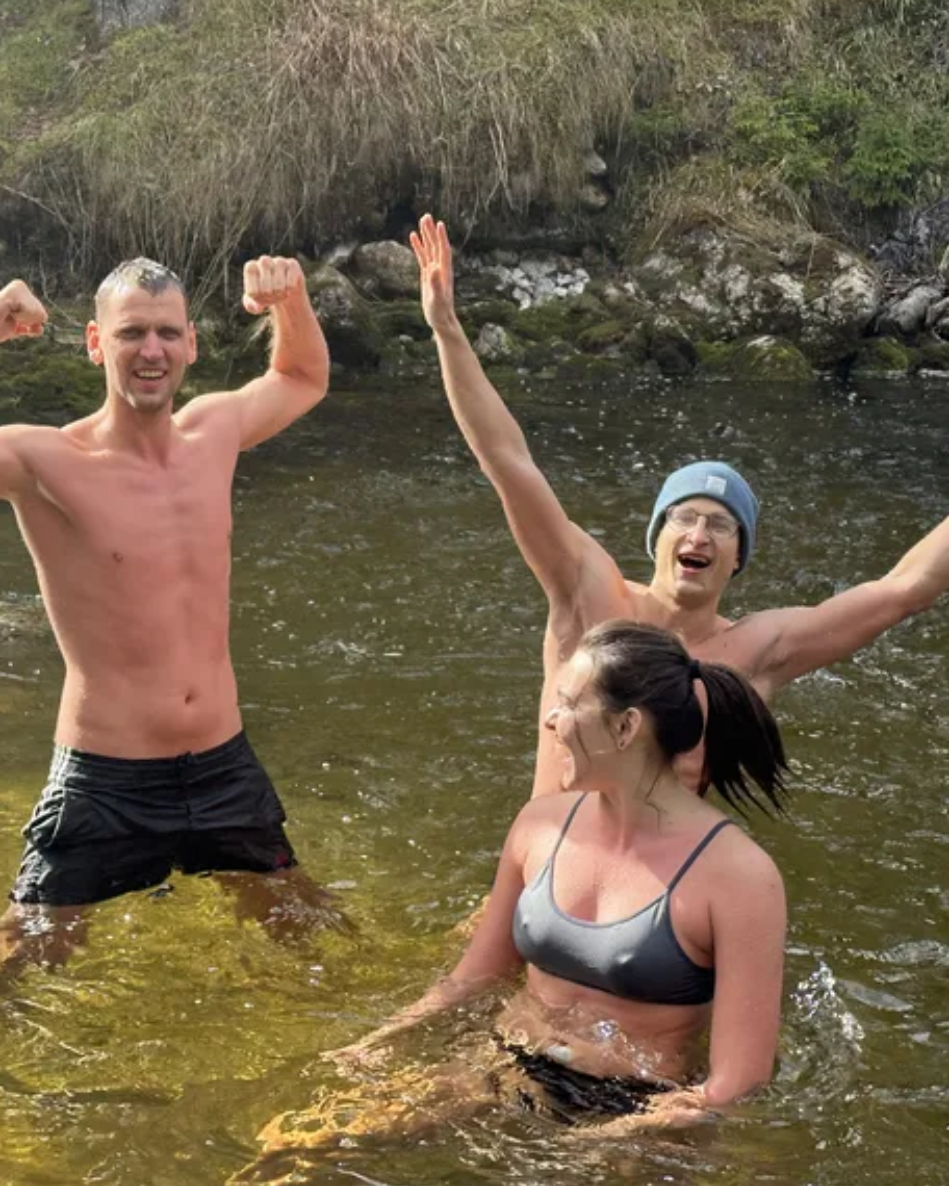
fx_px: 2598
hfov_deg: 20.7
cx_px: 429
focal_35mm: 74
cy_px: 550
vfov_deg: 25.7
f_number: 1.8
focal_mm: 6.9
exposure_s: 1/619
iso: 64
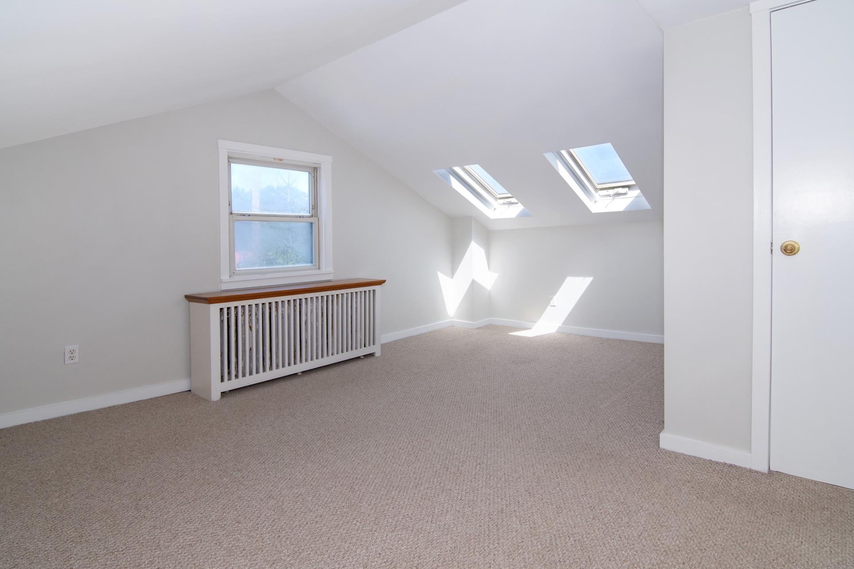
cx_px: 433
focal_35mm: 18
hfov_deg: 91.5
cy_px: 285
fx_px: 416
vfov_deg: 68.8
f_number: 11
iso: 500
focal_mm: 11
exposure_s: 1/60
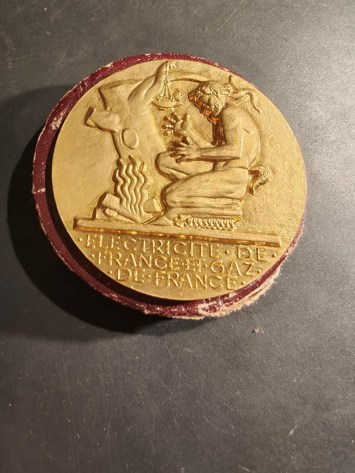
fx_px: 328
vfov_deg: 71.6
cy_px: 235
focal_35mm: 24
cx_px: 174
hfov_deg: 56.8
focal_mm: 2.32
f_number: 2
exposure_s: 1/56.8
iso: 160
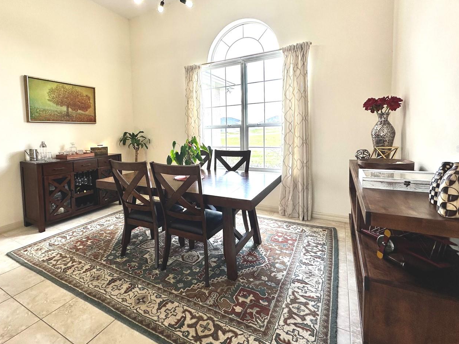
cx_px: 196
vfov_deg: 71.3
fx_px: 239
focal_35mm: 18
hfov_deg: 87.2
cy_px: 149
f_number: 2.2
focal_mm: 2.22
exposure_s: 1/120
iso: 50
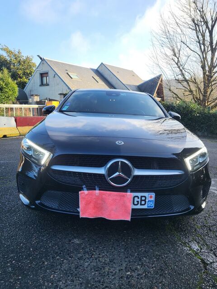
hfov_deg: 53.1
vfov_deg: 67.3
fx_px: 217
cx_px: 108
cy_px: 144
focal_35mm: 26
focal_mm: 4.25
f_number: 1.8
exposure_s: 1/609
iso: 50
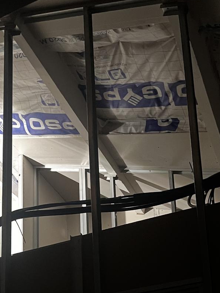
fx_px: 534
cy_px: 340
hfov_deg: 22.7
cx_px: 18
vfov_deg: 27.5
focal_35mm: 63
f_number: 1.6
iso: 1000
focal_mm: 5.1
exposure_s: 1/20
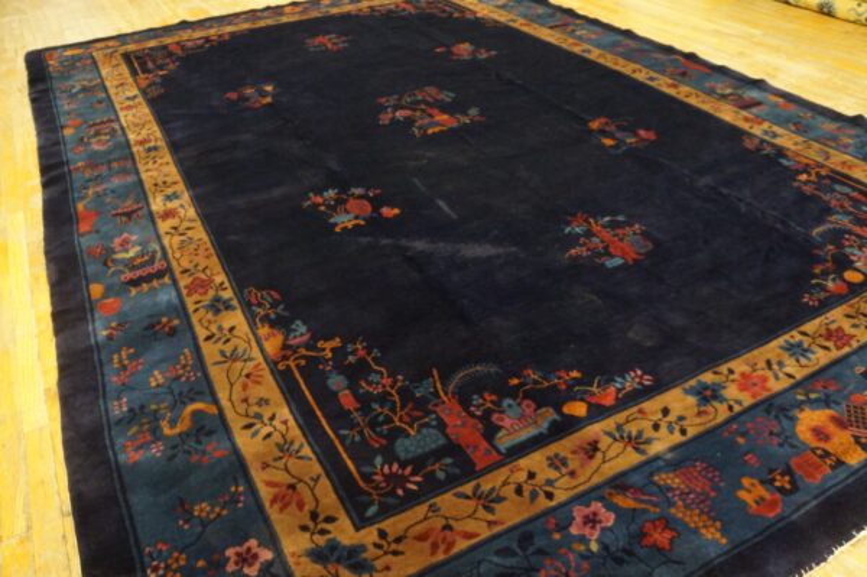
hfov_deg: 67.4
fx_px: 650
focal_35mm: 27
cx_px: 434
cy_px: 288
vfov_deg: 47.9
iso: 3200
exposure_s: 1/60
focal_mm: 18
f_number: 4
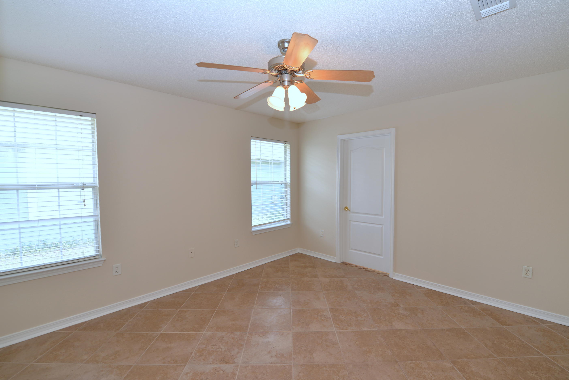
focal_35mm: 16
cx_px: 288
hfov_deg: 96.7
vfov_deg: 73.7
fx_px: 253
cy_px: 194
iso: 200
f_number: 4.5
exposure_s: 1/80
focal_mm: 15
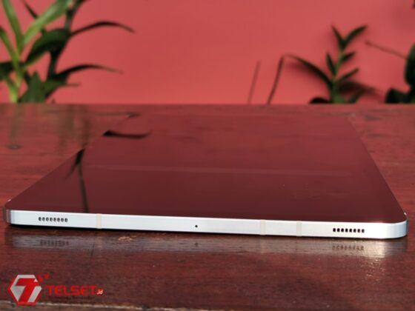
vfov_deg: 27.0
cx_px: 208
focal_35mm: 54
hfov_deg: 35.5
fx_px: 647
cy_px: 156
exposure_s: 1/2481
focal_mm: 5.56
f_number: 1.6
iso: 50
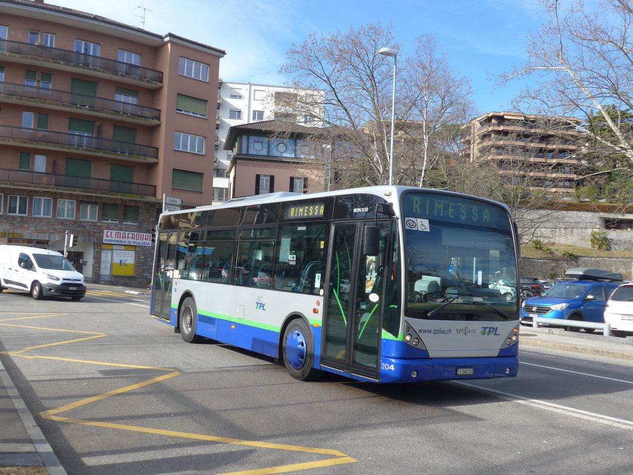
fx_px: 658
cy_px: 238
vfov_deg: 39.7
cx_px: 316
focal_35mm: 36
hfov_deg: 51.4
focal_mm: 7.5
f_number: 2.8
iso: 80
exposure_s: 1/1000
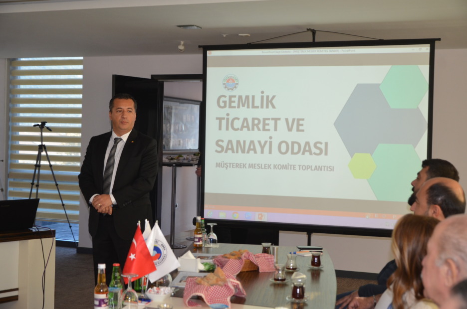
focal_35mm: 57
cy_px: 154
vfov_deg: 23.7
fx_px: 738
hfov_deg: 35.1
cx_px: 234
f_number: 4.5
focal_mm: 38
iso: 640
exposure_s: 1/60
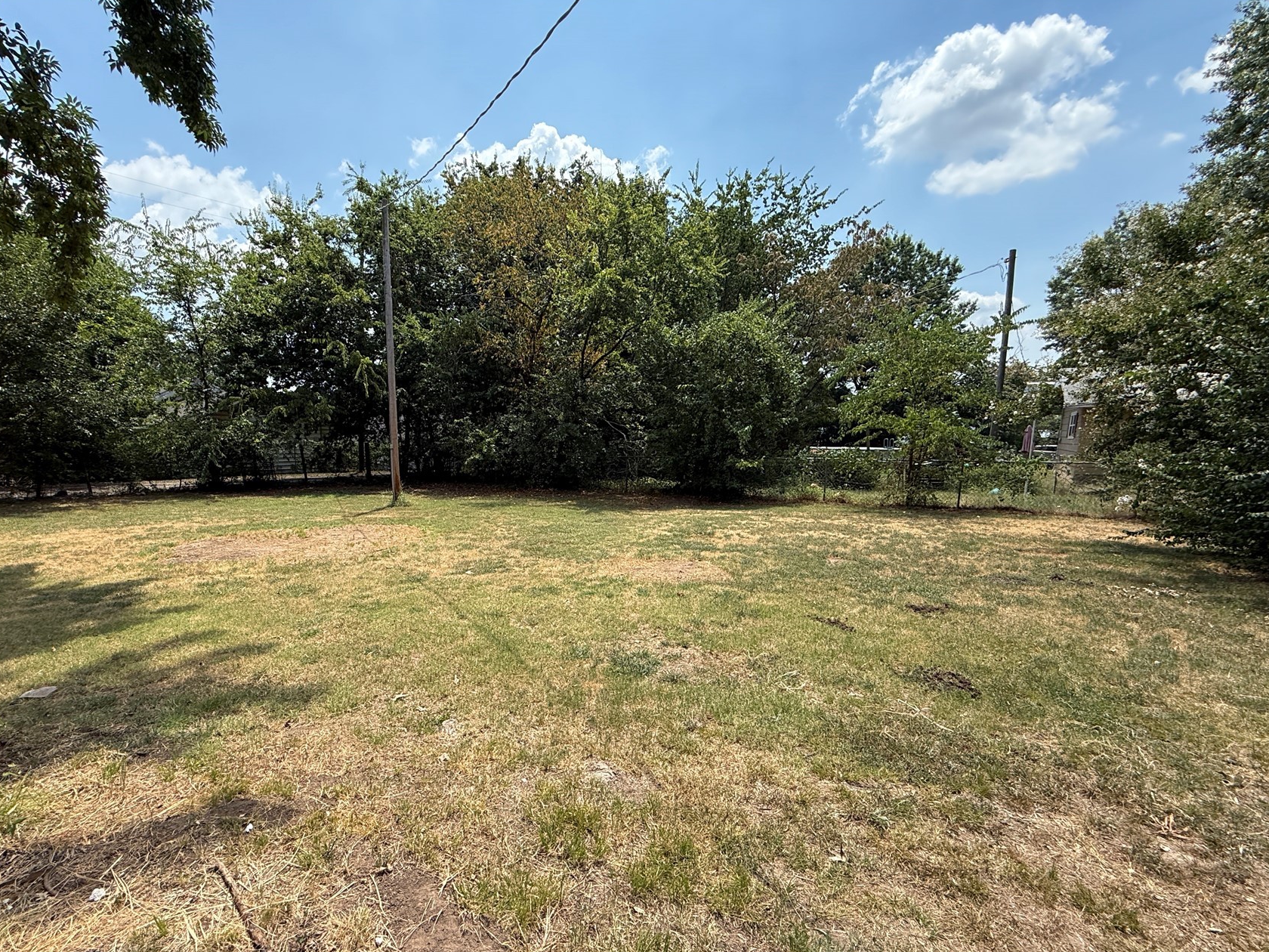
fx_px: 587
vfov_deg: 77.7
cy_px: 536
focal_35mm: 16
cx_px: 572
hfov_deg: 94.2
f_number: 2.2
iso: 50
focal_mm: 2.22
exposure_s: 1/742
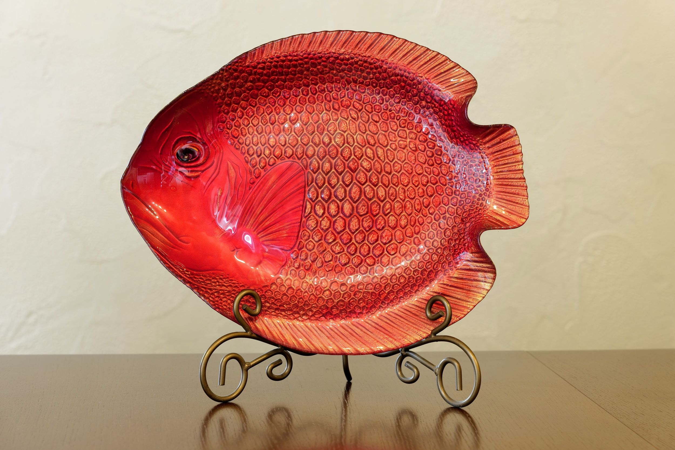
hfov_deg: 28.8
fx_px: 1312
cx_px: 338
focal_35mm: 70
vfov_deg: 19.5
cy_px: 225
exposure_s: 1/4
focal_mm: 70
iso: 400
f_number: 5.6
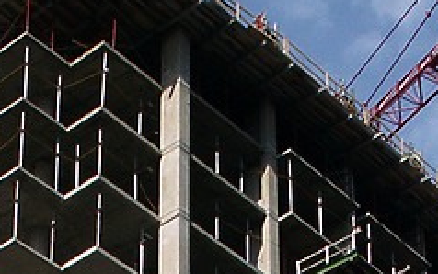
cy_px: 688
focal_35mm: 140
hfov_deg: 14.9
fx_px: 1672
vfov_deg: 8.5
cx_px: 170
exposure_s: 1/500
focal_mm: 7.18
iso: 64
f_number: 6.7
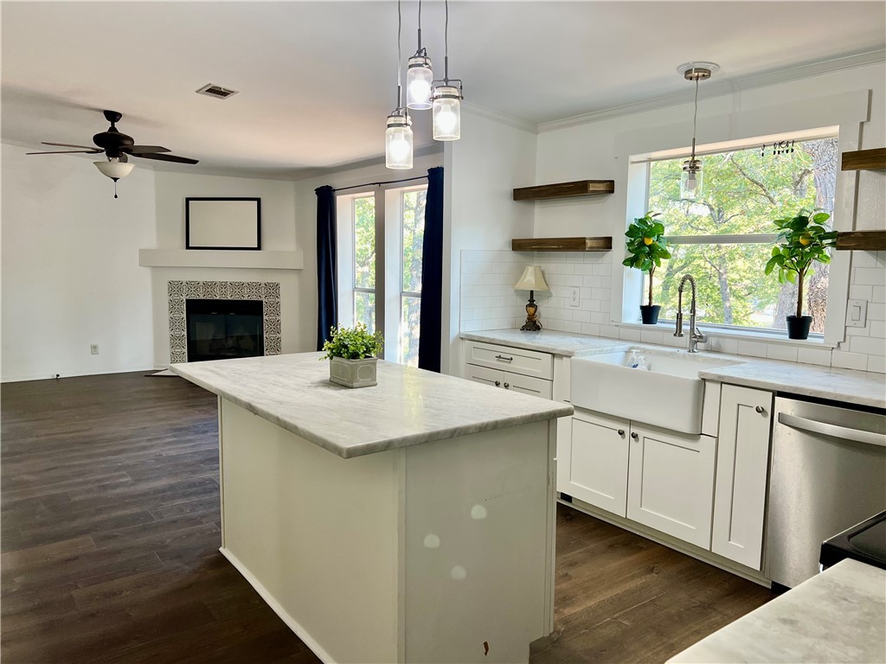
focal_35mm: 26
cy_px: 332
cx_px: 443
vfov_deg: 53.1
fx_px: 665
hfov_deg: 67.3
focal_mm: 5.7
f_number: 1.5
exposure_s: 1/120
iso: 125
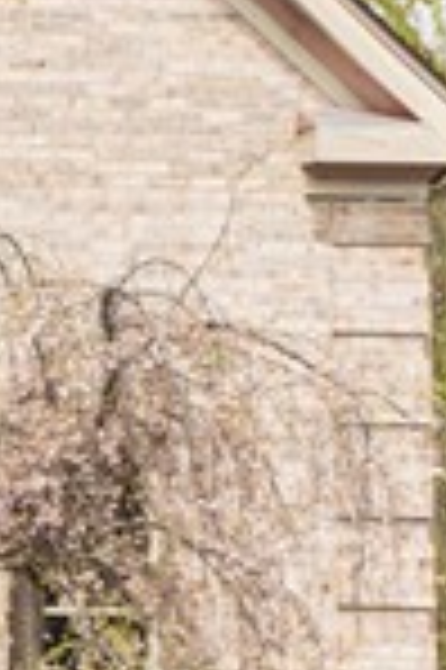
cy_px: 409
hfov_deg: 4.8
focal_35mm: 255
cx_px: -1473
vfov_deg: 8.1
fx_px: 4749
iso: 125
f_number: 8
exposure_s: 1/320
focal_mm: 35
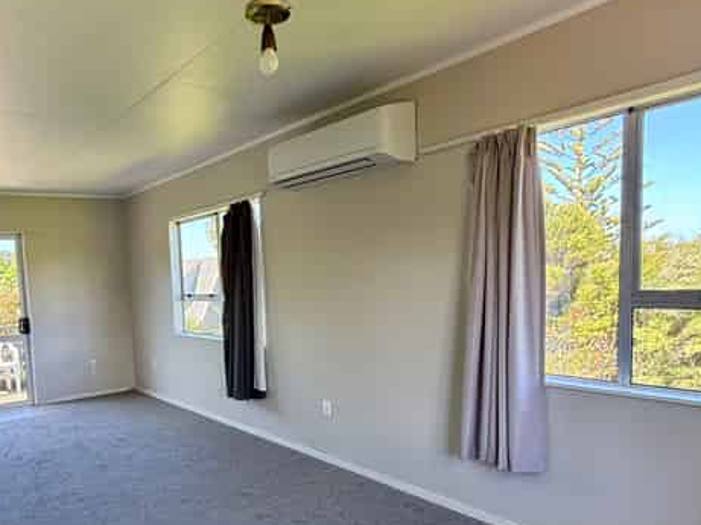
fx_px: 405
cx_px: 219
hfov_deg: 78.4
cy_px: 336
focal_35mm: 20
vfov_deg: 64.7
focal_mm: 2.22
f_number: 2.2
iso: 80
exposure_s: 1/99
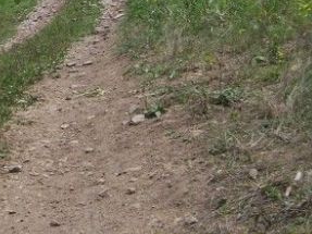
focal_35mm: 98
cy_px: 13
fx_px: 883
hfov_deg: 18.9
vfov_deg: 14.9
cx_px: -63
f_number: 4.5
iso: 80
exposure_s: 1/640
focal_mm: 6
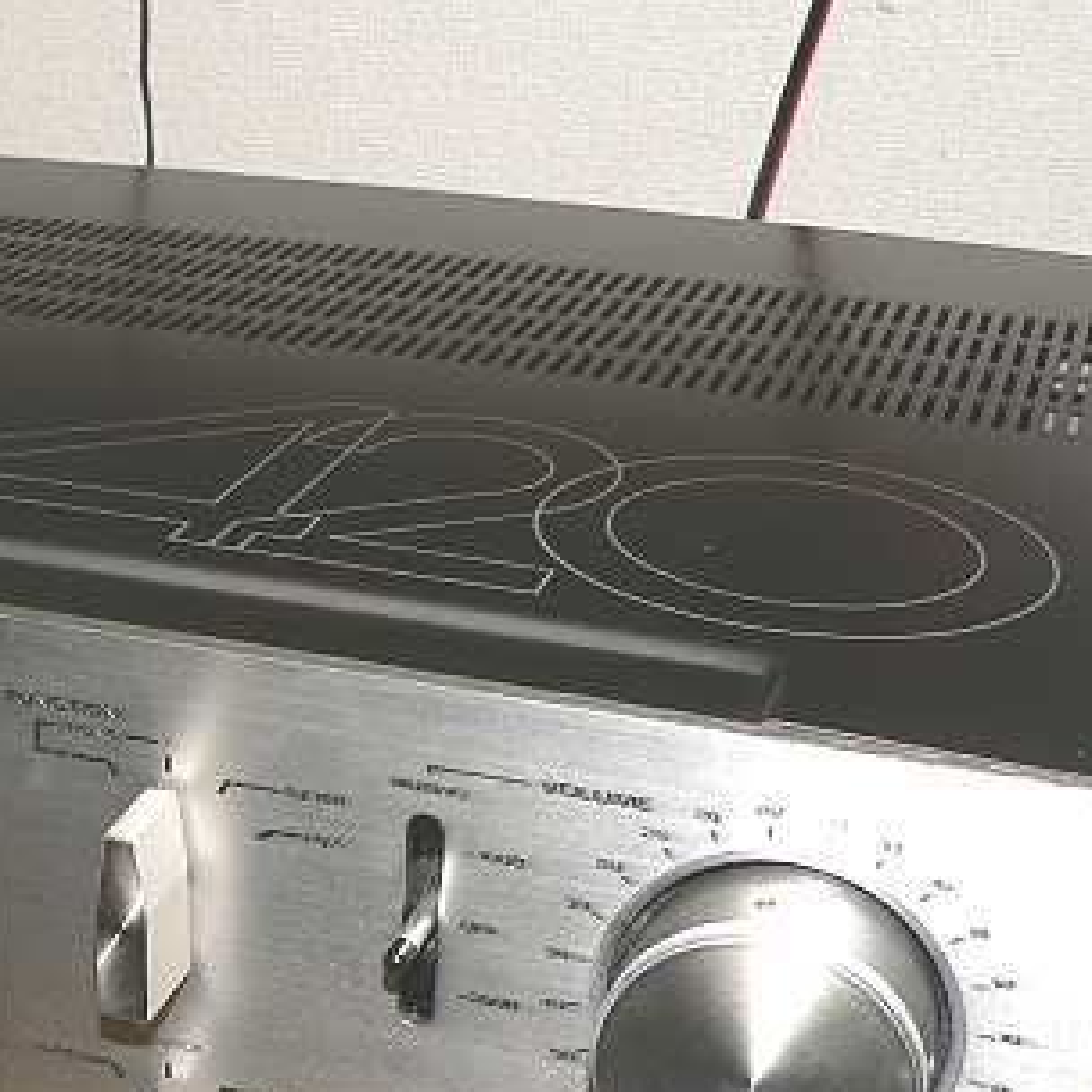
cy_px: 790
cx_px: 101
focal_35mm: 67
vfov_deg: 25.5
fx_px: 2391
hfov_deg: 24.9
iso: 100
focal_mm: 6
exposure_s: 1/60
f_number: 2.8
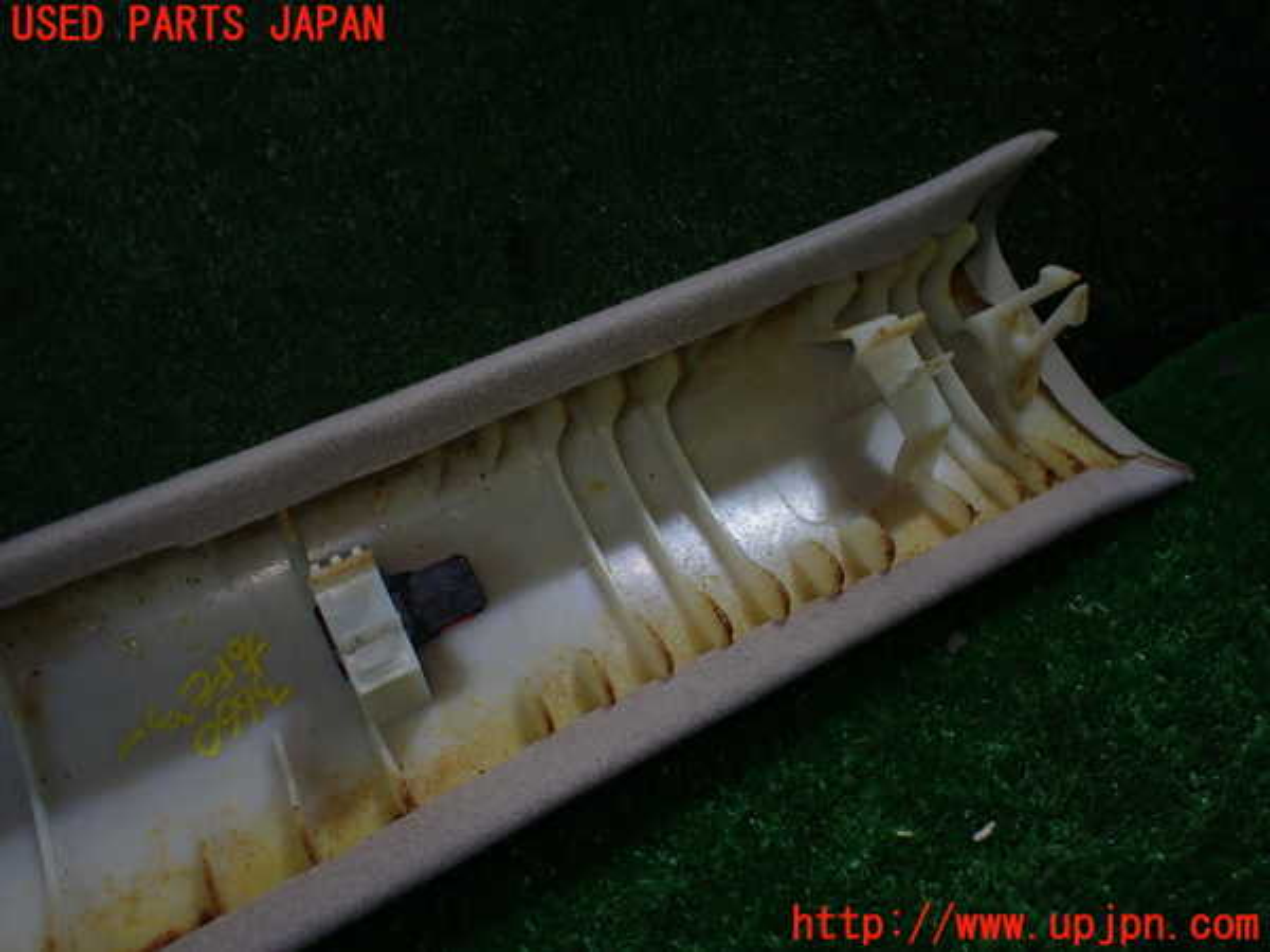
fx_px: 1101
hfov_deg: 60.0
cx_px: 635
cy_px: 476
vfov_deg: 46.8
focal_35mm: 30
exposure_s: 1/125
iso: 200
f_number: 2.3
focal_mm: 5.4
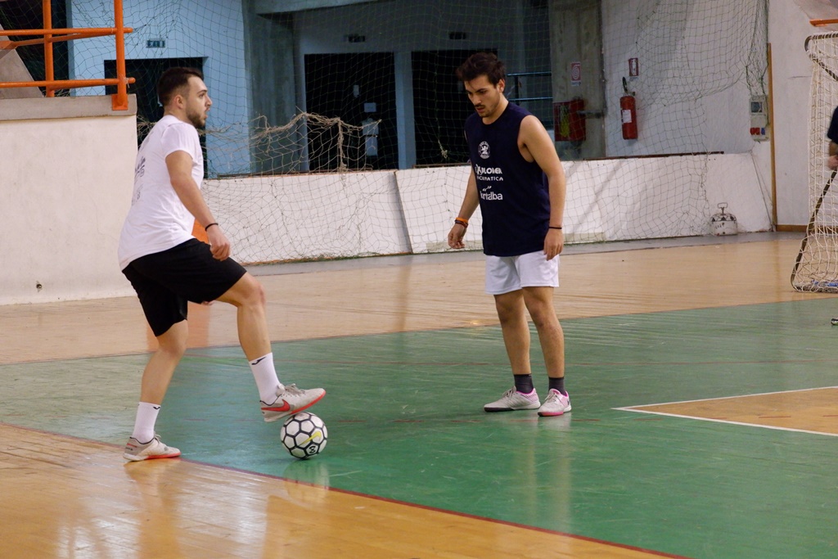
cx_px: 419
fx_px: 2631
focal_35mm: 113
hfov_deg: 18.1
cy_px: 280
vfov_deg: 12.1
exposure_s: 1/140
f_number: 5
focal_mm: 75.4
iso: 6400
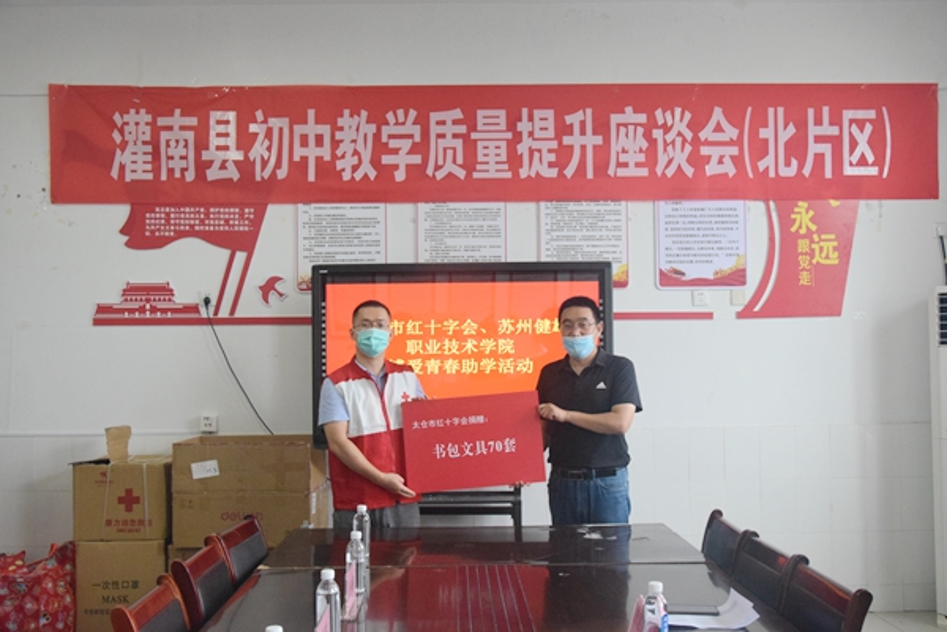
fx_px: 947
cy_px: 316
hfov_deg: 53.1
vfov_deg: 36.9
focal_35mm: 36
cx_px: 474
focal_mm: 24
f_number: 6.3
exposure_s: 1/125
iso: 3200
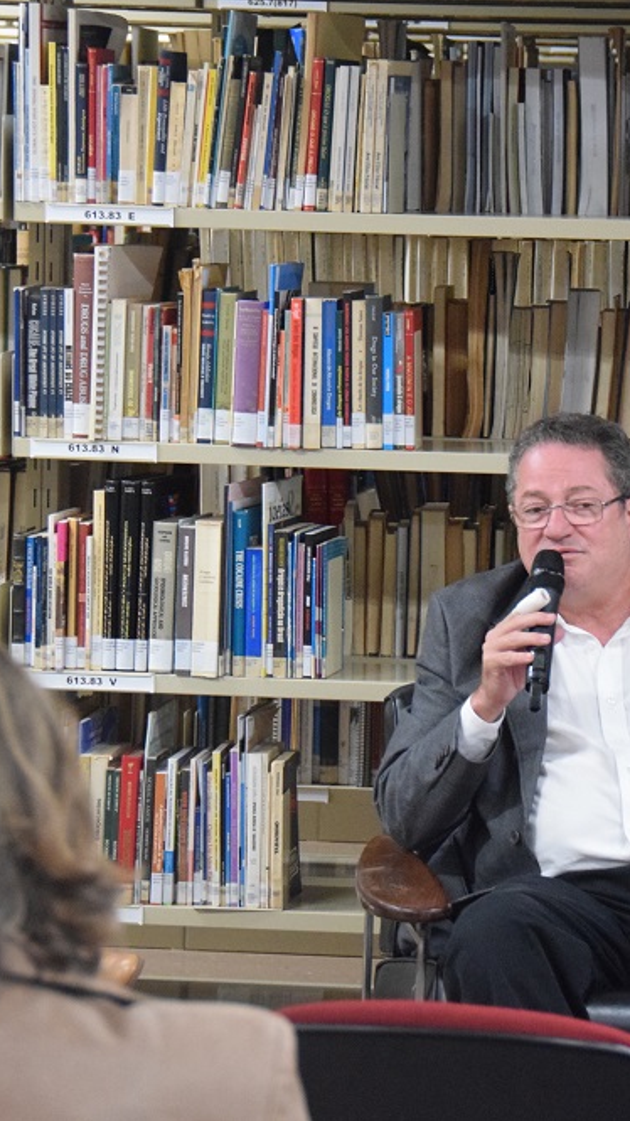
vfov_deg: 14.0
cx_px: 531
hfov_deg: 7.9
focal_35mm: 154
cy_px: 561
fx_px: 4568
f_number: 5
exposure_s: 1/100
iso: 5000
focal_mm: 65
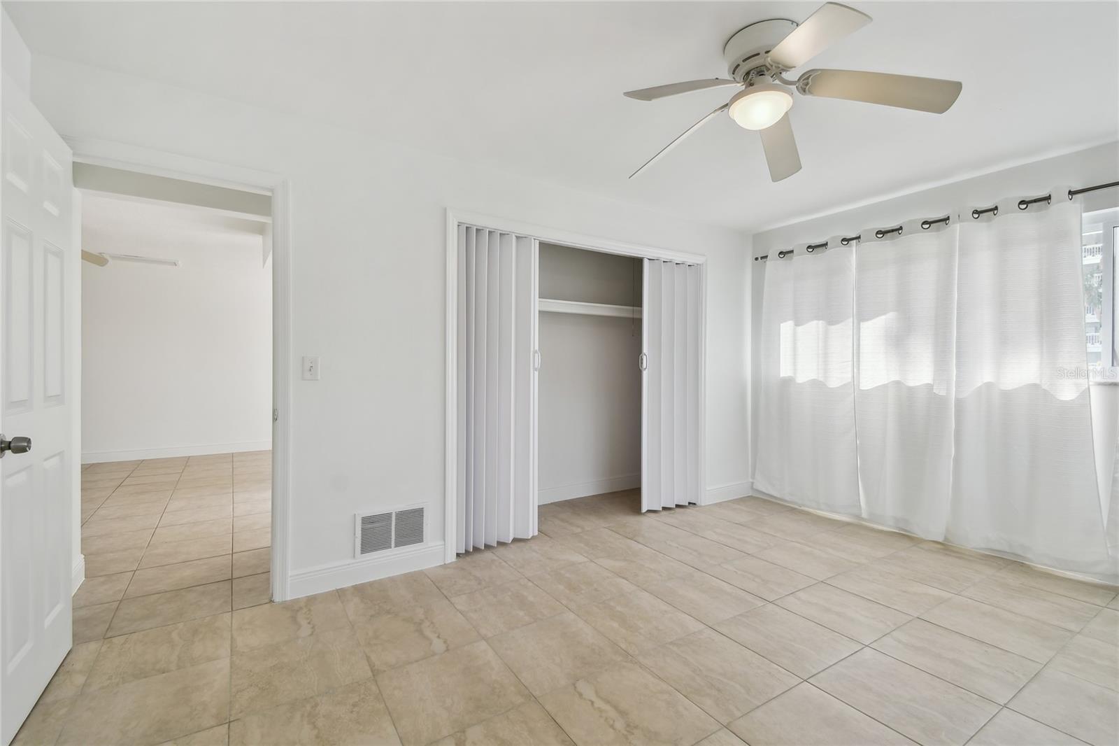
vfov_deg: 77.3
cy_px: 373
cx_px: 560
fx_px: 466
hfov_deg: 100.4
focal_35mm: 15
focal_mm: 10
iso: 100
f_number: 7.1
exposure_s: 1/60
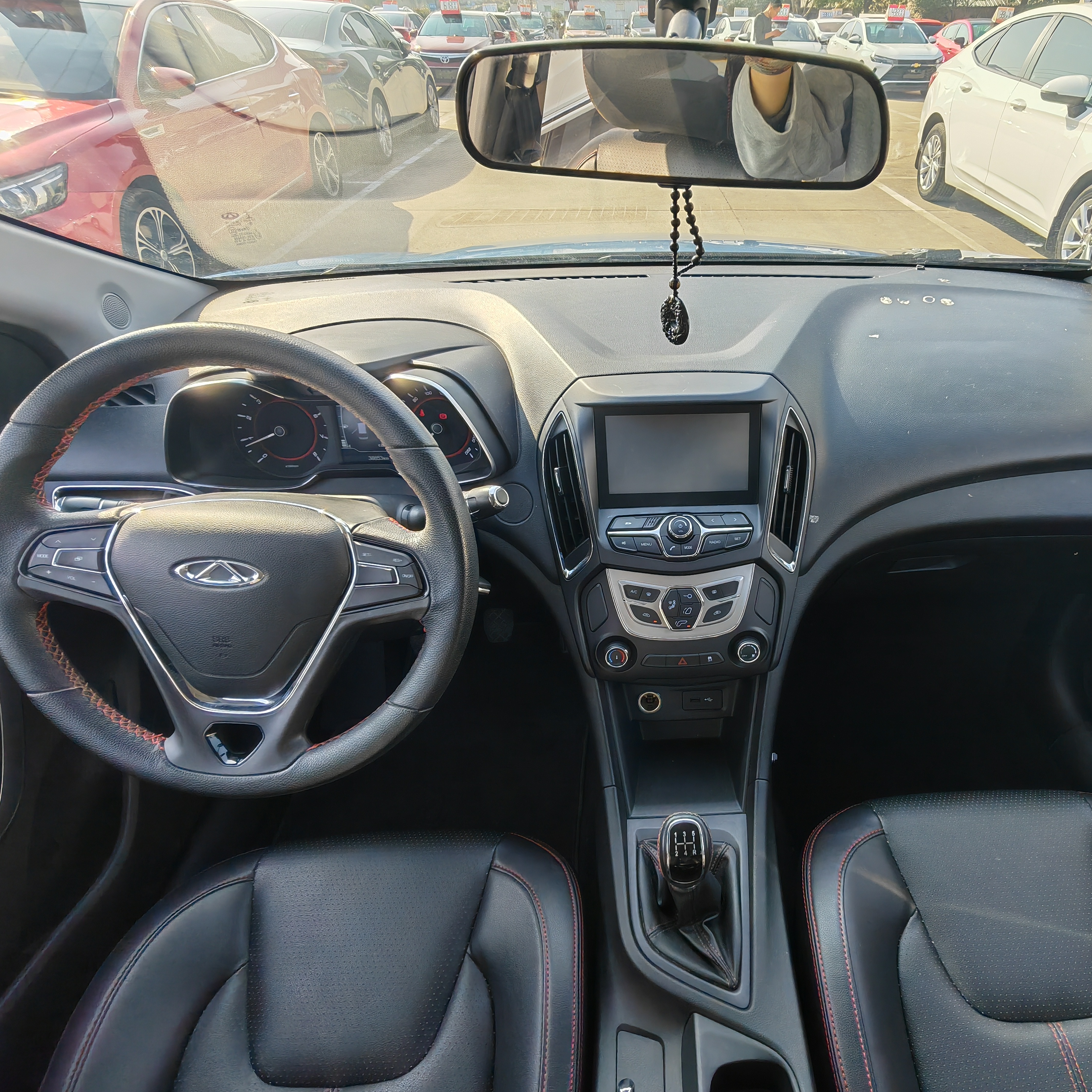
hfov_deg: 76.3
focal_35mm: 19
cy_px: 548
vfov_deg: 77.7
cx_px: 684
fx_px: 678
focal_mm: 1.96
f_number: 2.2
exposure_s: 1/350
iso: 50
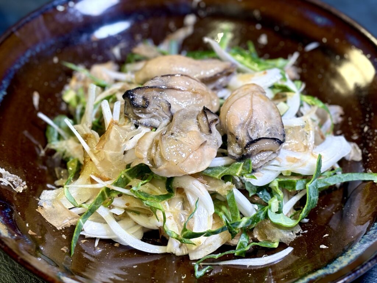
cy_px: 142
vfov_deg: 28.0
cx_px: 188
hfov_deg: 36.8
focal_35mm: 52
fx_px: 566
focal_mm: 5.96
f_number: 1.6
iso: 32
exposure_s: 1/50
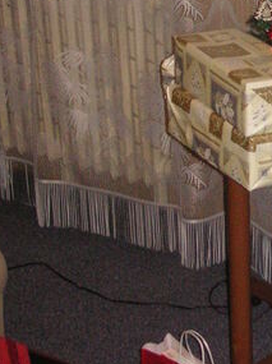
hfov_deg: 13.8
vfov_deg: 18.7
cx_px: 329
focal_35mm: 104
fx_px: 1092
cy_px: 63
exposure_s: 1/45
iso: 160
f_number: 2.8
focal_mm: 6.1
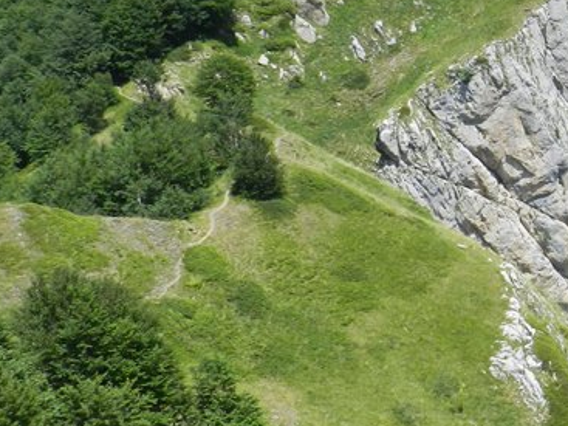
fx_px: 1739
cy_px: 163
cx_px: 687
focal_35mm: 106
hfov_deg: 17.6
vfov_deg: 13.9
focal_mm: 6.7
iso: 160
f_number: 4.5
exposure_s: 1/800
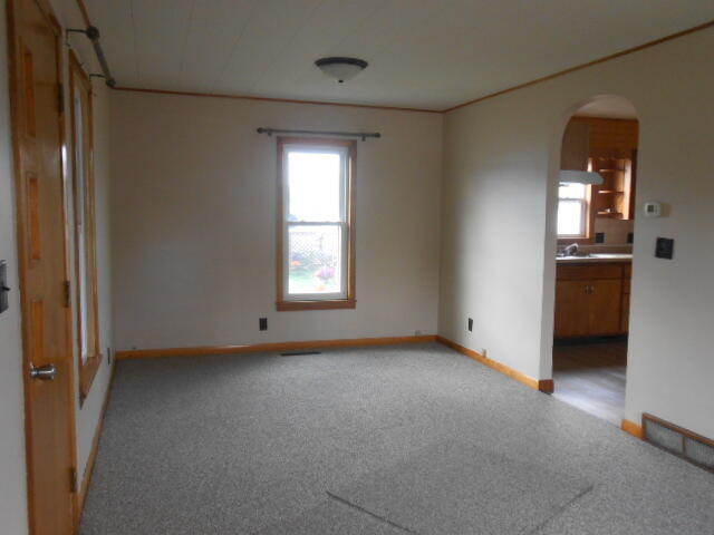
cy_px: 268
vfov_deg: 46.8
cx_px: 357
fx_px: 619
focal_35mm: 30
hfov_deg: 60.0
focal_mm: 5.3
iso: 250
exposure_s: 1/30
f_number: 3.8
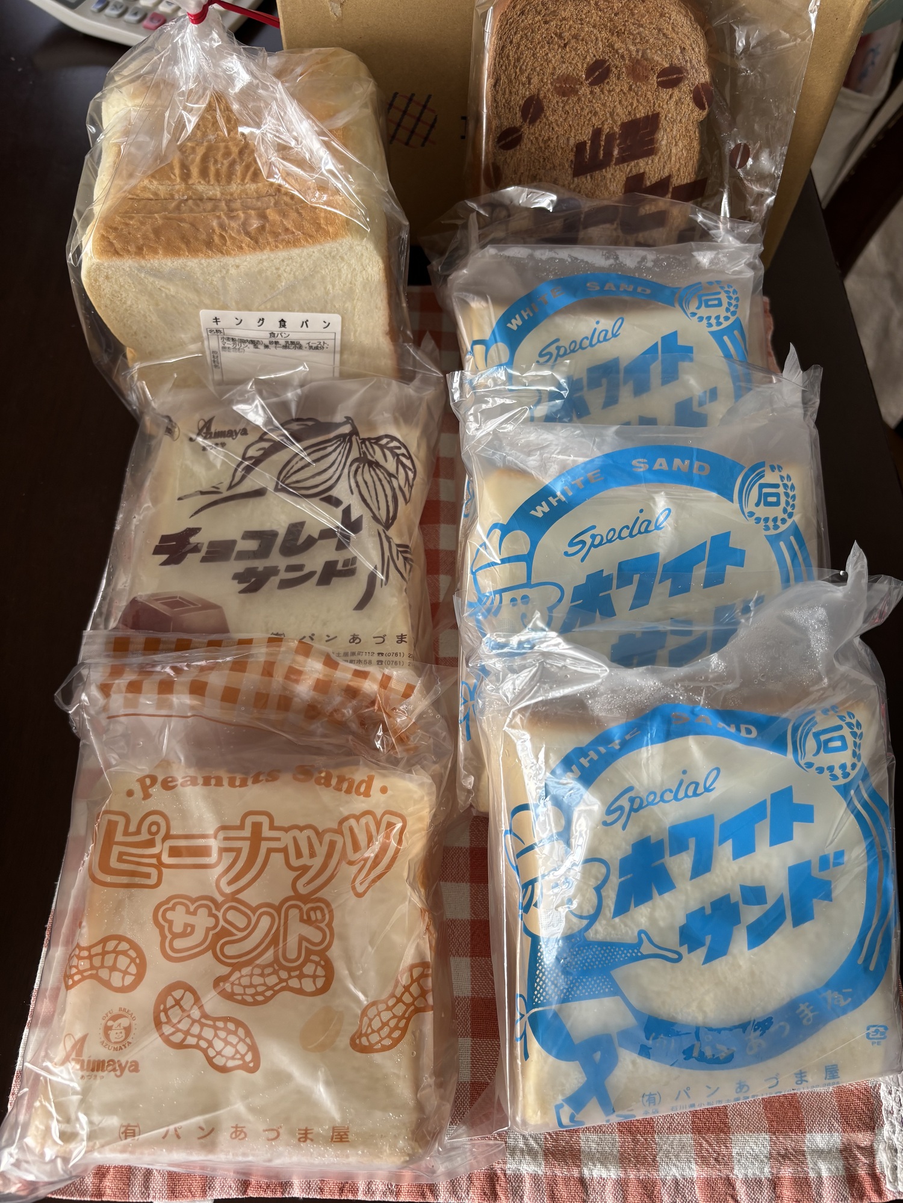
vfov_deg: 67.3
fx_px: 904
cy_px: 602
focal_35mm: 26
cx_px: 452
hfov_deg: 53.1
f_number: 1.6
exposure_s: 1/121
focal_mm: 5.96
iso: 64
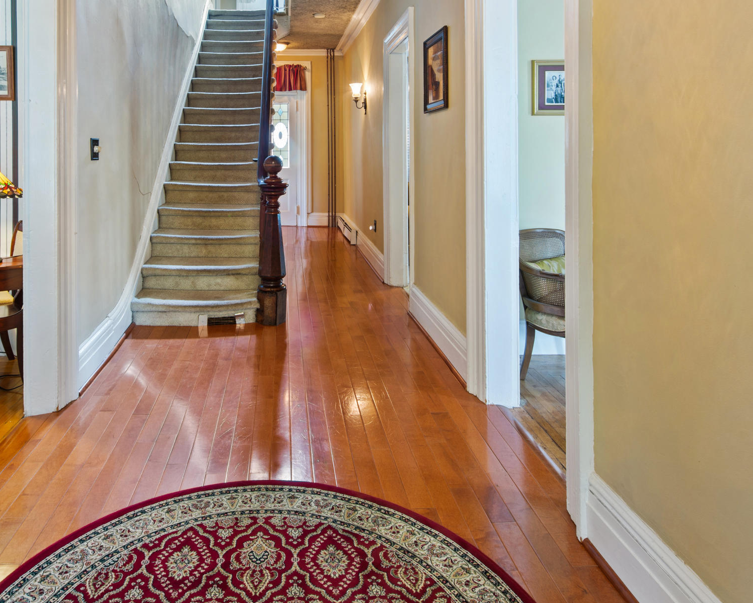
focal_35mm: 26
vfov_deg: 52.3
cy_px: 143
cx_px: 290
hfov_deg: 65.2
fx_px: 579
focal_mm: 14
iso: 100
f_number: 8
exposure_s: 5
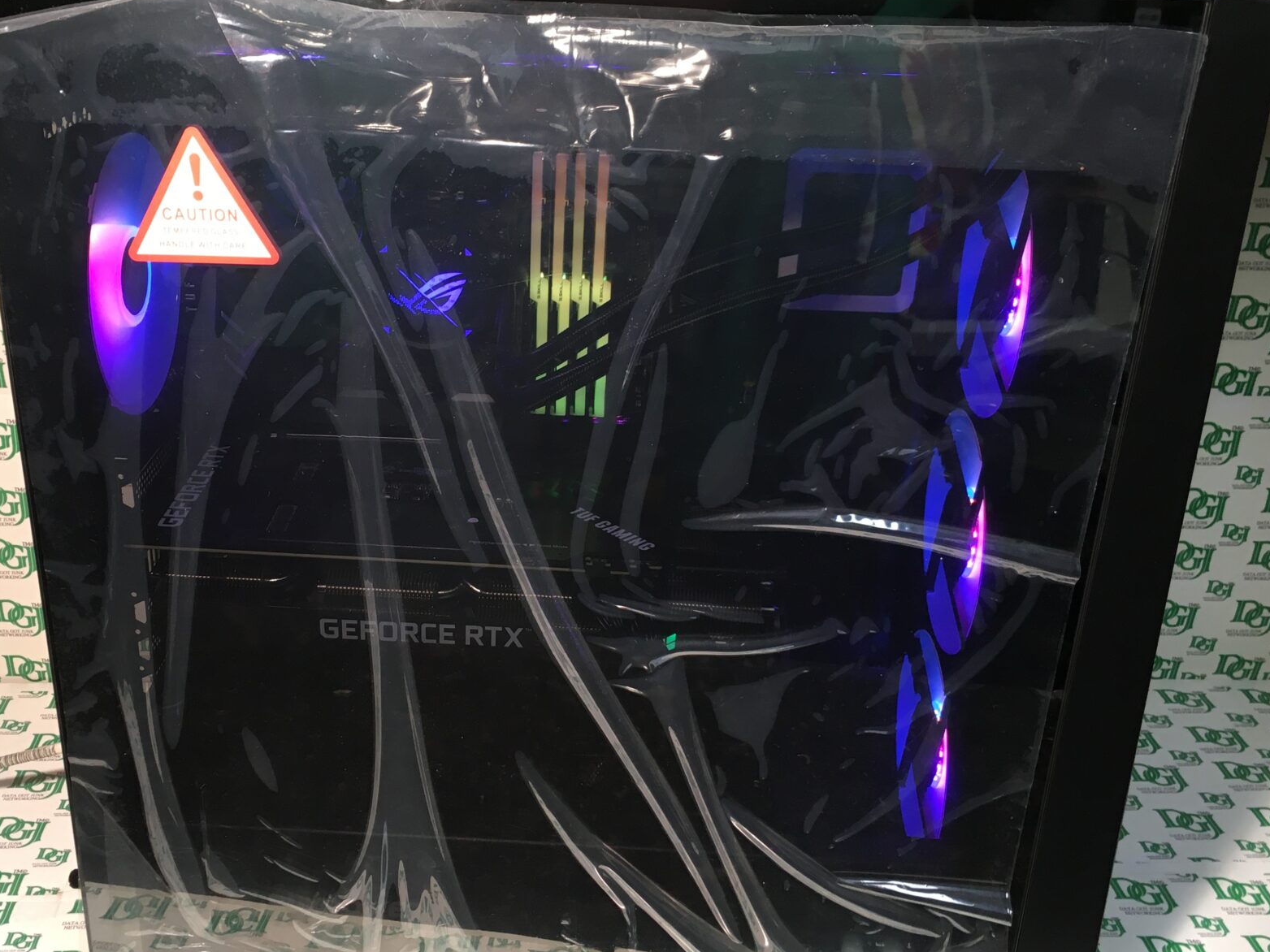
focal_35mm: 38
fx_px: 1394
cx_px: 544
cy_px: 485
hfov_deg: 48.8
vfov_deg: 37.7
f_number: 2.2
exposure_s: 1/30
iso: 50
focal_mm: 4.15
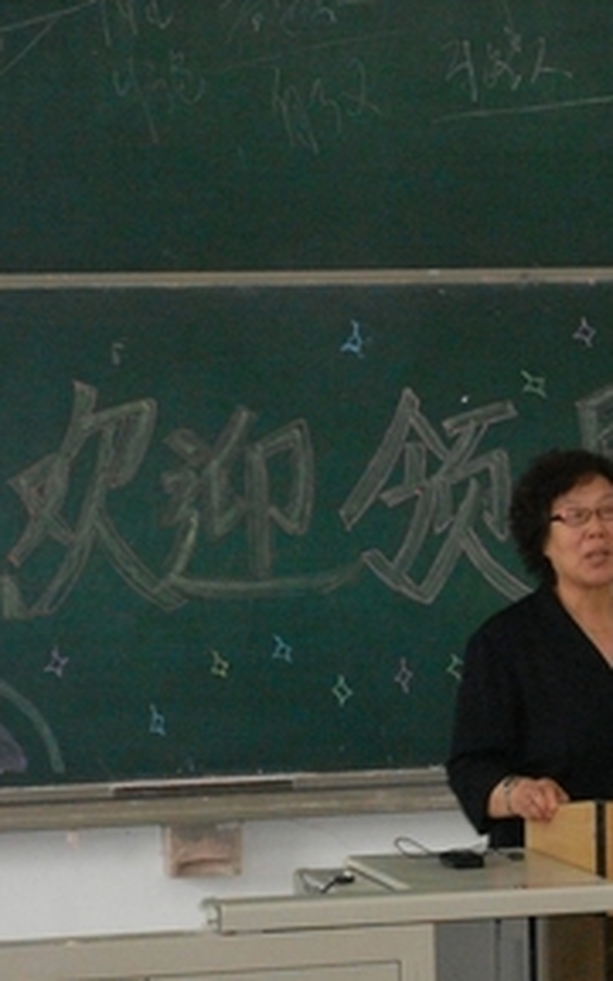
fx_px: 3796
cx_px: 633
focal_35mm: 142
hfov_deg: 9.2
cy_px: 533
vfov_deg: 14.7
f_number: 5
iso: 400
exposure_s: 1/90
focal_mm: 15.3
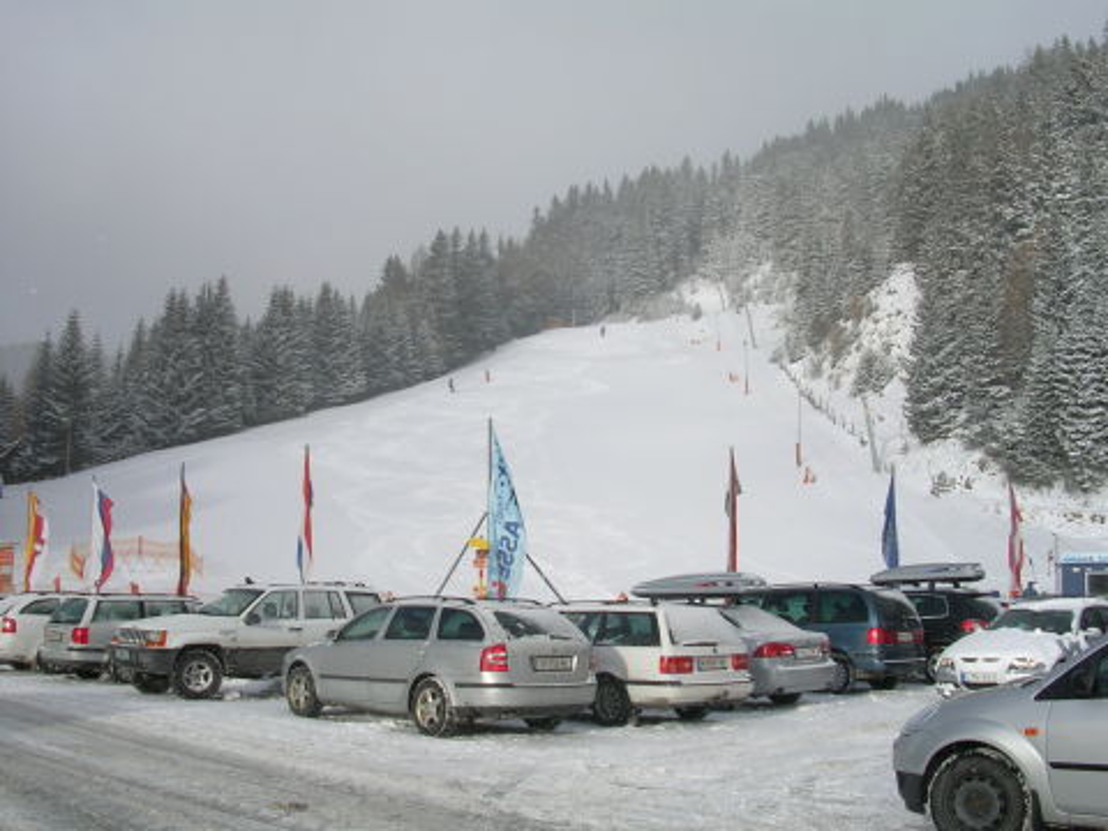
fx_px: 1216
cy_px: 416
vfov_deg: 37.7
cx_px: 554
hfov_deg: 49.0
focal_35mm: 38
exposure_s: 1/437
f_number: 5.6
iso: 50
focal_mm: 5.8
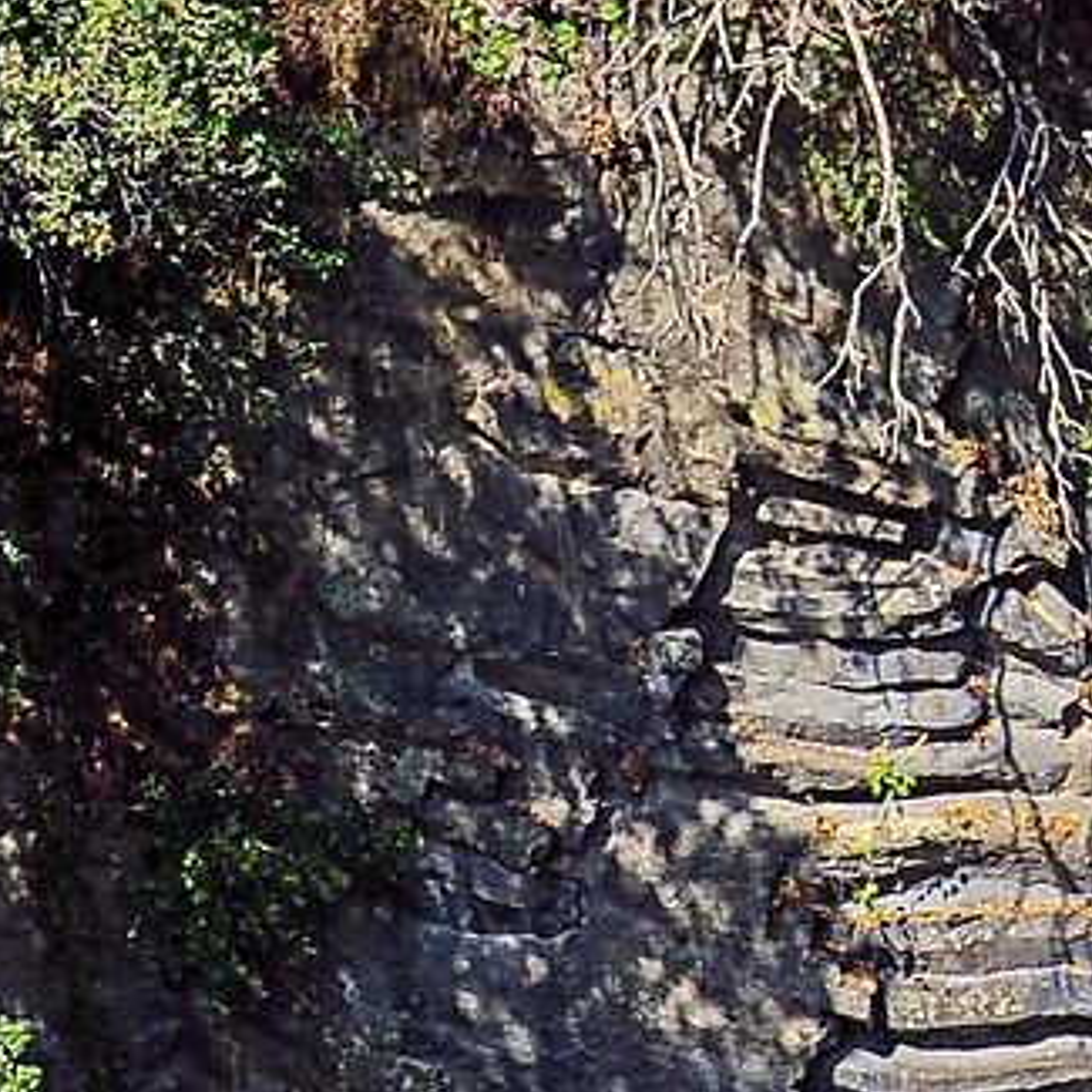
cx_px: -307
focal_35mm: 439
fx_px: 15668
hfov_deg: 4.0
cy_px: 2359
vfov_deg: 3.9
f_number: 10
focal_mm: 70
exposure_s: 1/160
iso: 250
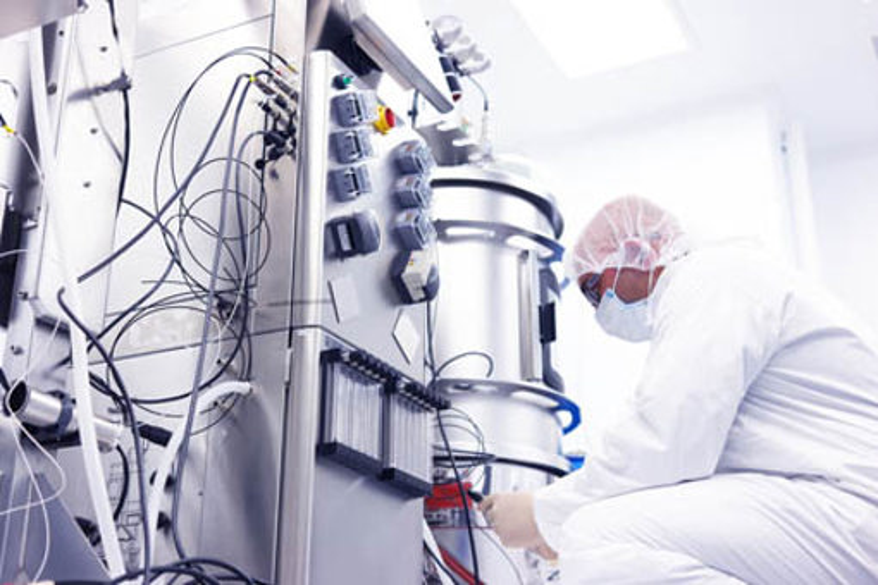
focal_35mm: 46
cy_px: 292
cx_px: 439
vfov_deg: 29.2
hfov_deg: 42.7
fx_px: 1122
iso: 100
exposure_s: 1/160
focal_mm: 30
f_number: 2.5
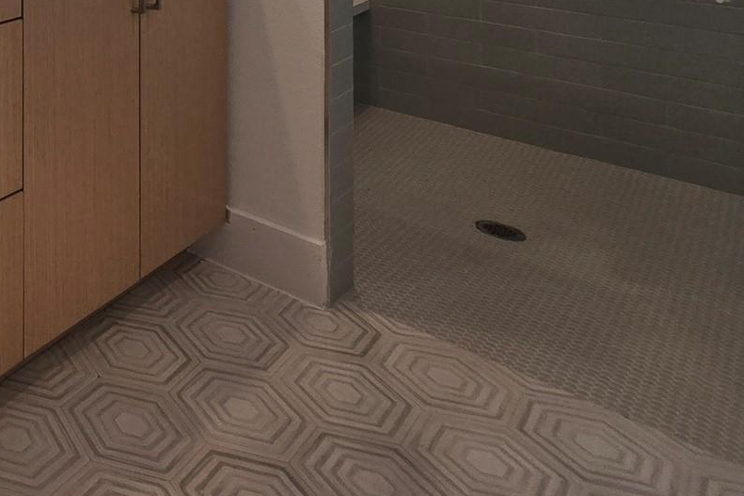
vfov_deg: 29.3
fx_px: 723
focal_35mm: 35
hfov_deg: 39.6
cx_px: -144
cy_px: -172
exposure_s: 1/176
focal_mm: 2.2
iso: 50
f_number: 2.2
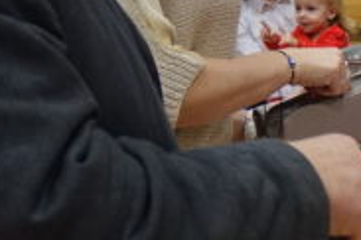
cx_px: 572
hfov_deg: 12.0
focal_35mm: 162
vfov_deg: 8.4
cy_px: 241
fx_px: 1624
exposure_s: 1/30
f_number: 2.8
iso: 400
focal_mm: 10.7
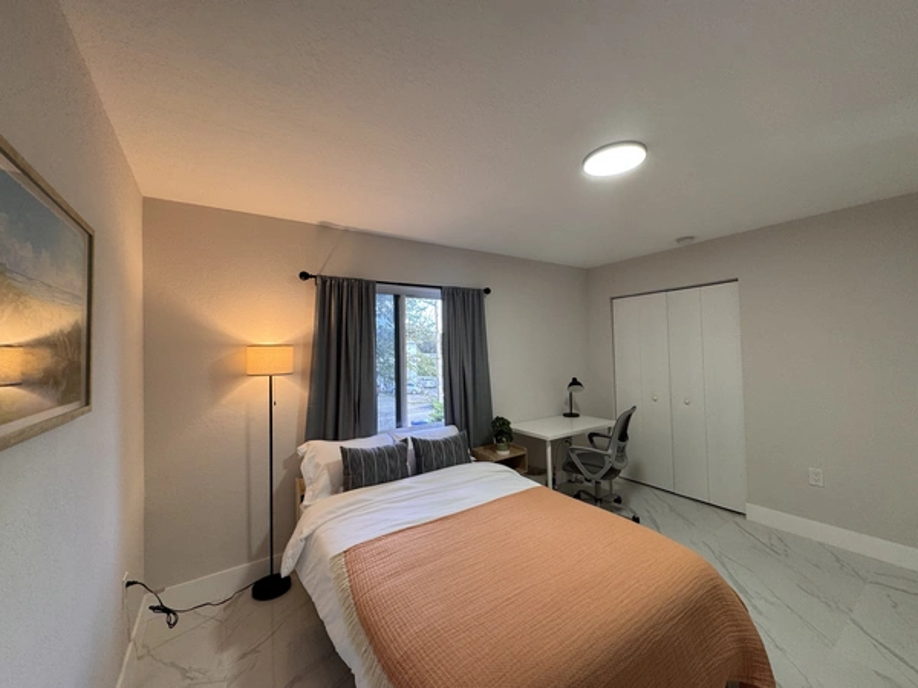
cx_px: 459
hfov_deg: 102.1
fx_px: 371
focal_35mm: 14
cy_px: 344
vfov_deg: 85.7
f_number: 2.2
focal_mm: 2.22
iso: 160
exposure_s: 1/120
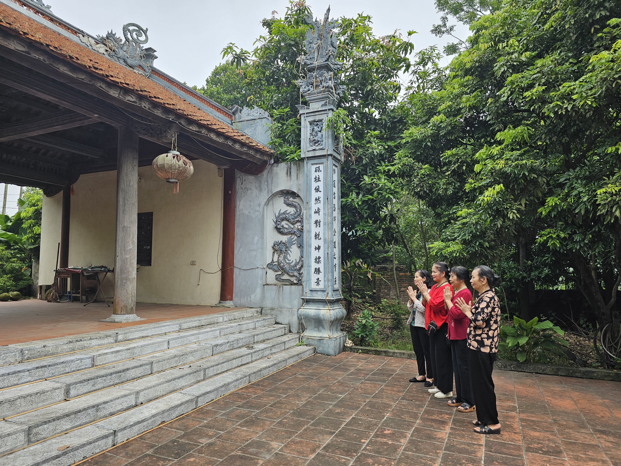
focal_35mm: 23
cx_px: 310
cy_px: 233
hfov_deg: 73.9
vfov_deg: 58.9
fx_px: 413
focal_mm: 6.3
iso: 32
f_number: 1.7
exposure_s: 1/180
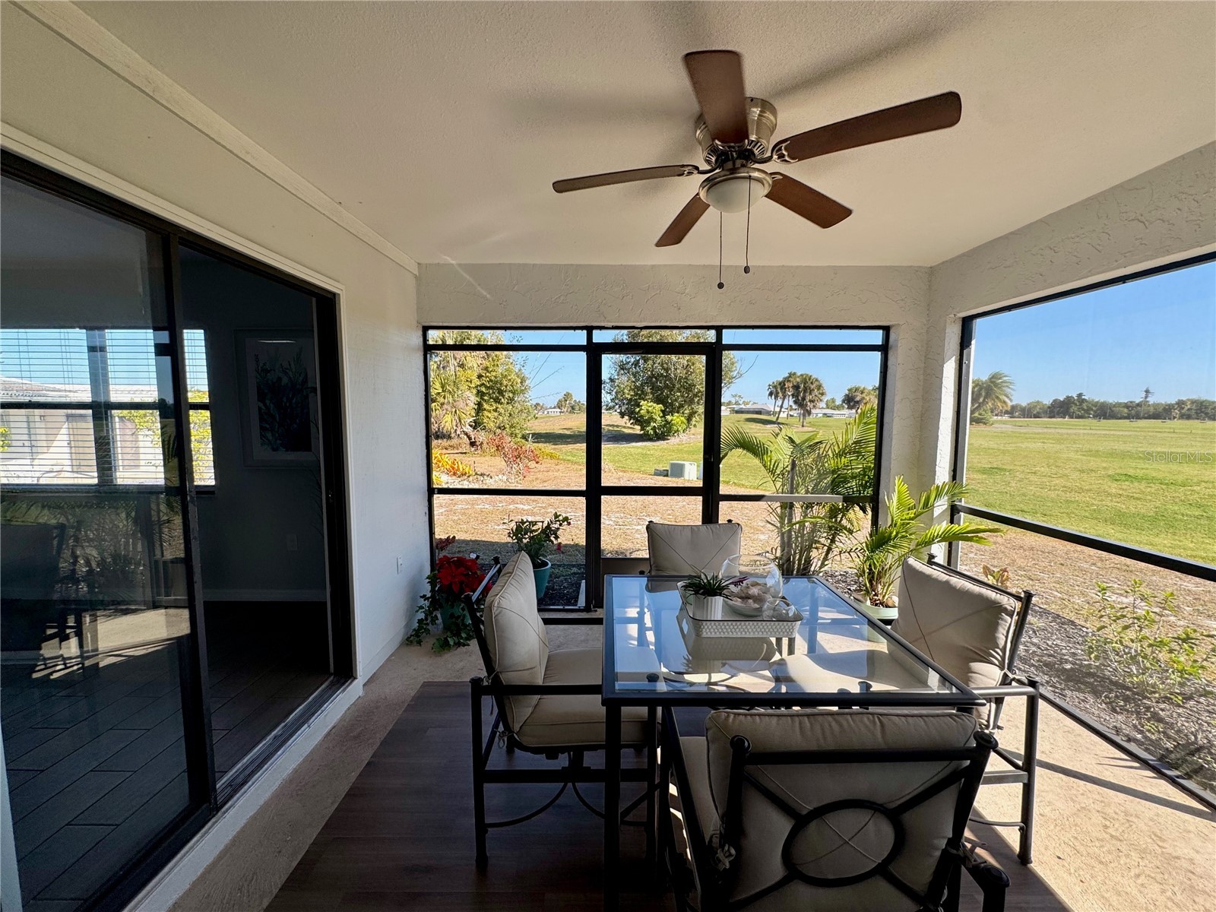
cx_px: 608
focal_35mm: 14
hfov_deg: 102.1
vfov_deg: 85.7
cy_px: 456
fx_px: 492
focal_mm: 2.22
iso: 40
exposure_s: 1/453
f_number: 2.2
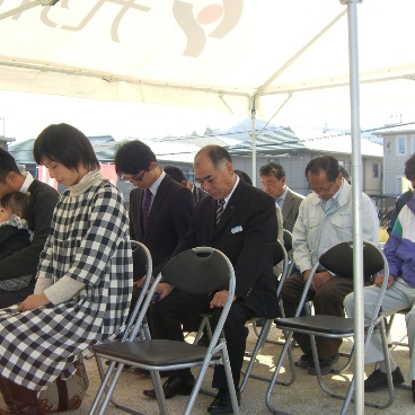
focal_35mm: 53
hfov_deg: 32.0
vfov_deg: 32.1
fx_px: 719
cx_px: 149
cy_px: 239
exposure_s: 1/250
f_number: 4
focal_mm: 7.9
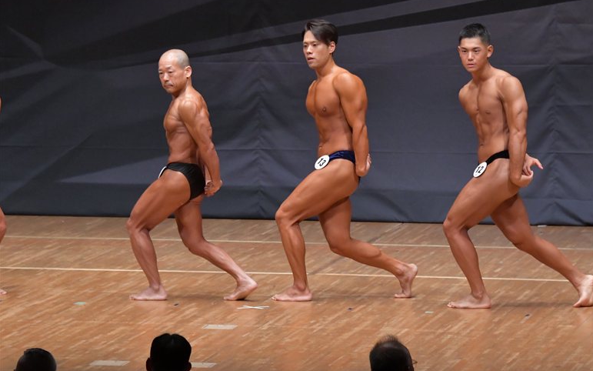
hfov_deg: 8.0
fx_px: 4218
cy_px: 189
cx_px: 297
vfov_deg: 5.0
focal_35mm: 261
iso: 6400
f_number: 5.6
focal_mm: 170
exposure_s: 1/400
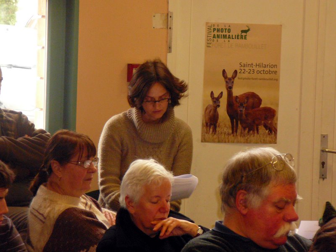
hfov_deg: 11.8
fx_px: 1631
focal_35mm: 168
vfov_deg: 8.8
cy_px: 126
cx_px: 168
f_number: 4
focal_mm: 25
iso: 400
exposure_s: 1/30
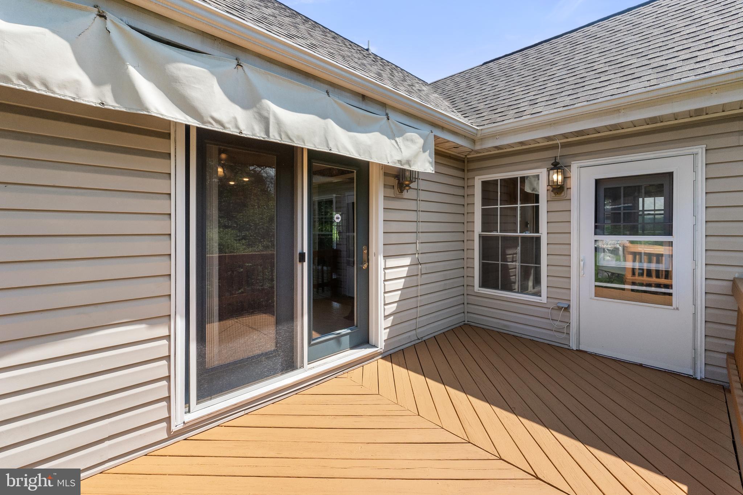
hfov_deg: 100.4
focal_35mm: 15
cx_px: 372
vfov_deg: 77.3
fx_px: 310
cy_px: 248
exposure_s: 1/1250
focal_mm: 10
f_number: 8
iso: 640
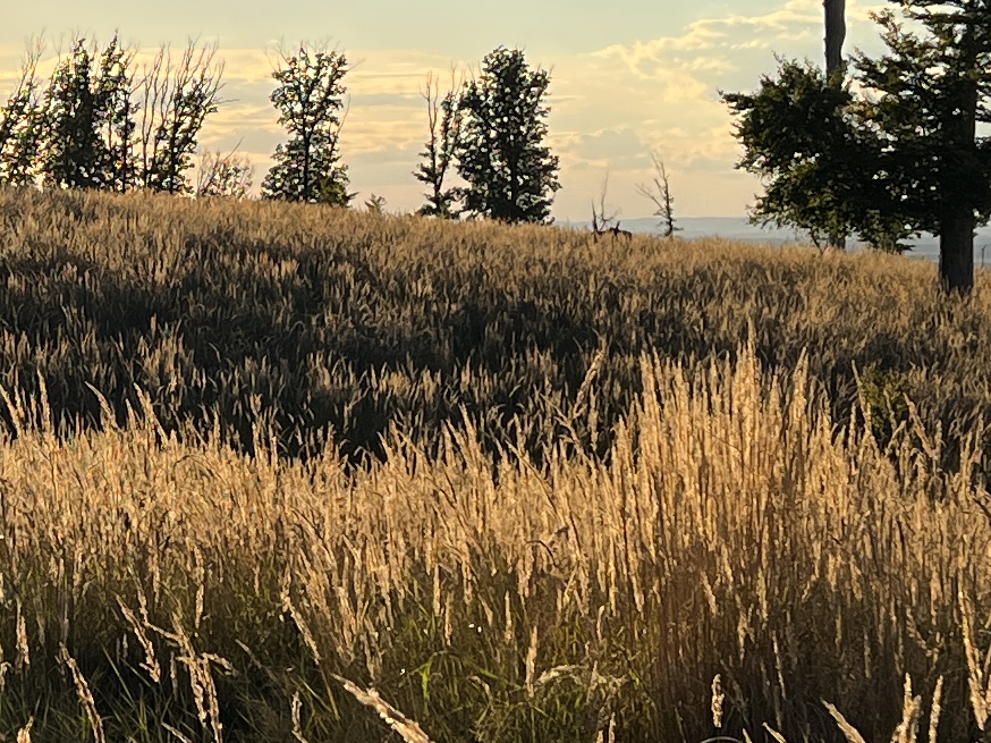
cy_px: 76
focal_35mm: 120
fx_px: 3434
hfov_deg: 16.1
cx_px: -33
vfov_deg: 12.3
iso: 50
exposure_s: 1/5882
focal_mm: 5.7
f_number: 1.5
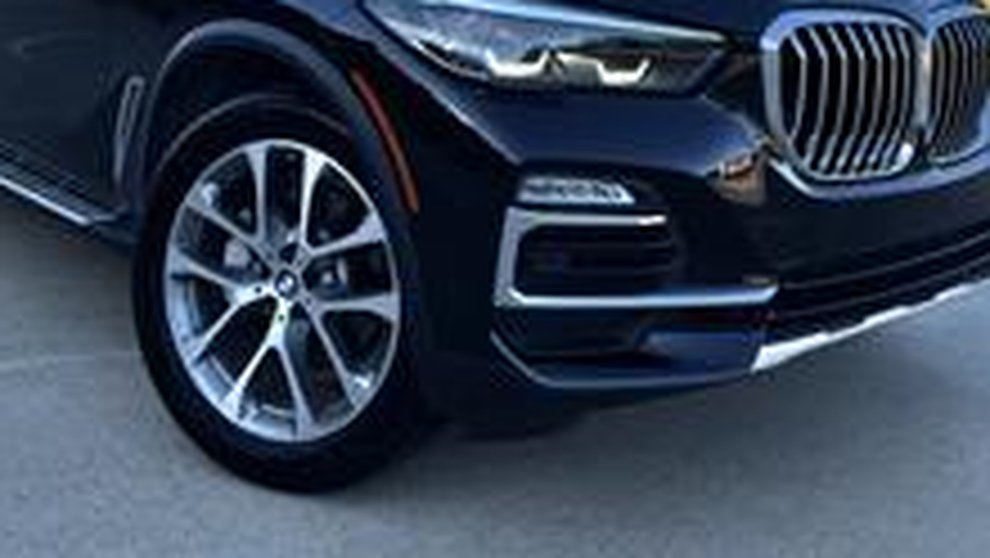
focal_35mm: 45
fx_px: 1182
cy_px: -166
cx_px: 410
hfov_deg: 45.3
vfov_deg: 23.5
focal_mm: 6.76
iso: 80
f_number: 1.78
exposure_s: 1/3096
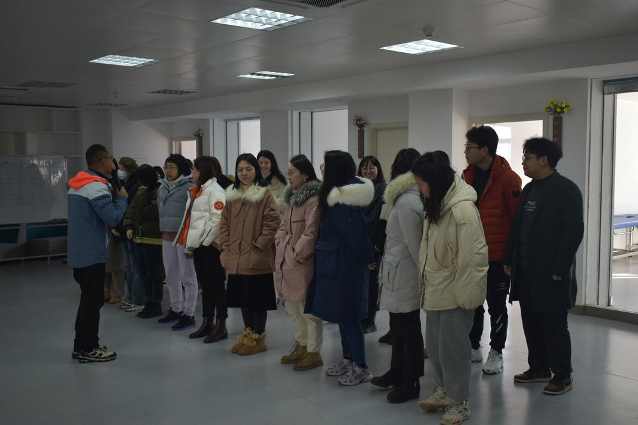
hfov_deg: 53.1
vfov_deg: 36.9
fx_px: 638
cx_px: 319
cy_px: 212
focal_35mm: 36
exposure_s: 1/60
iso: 400
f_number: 4
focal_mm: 24
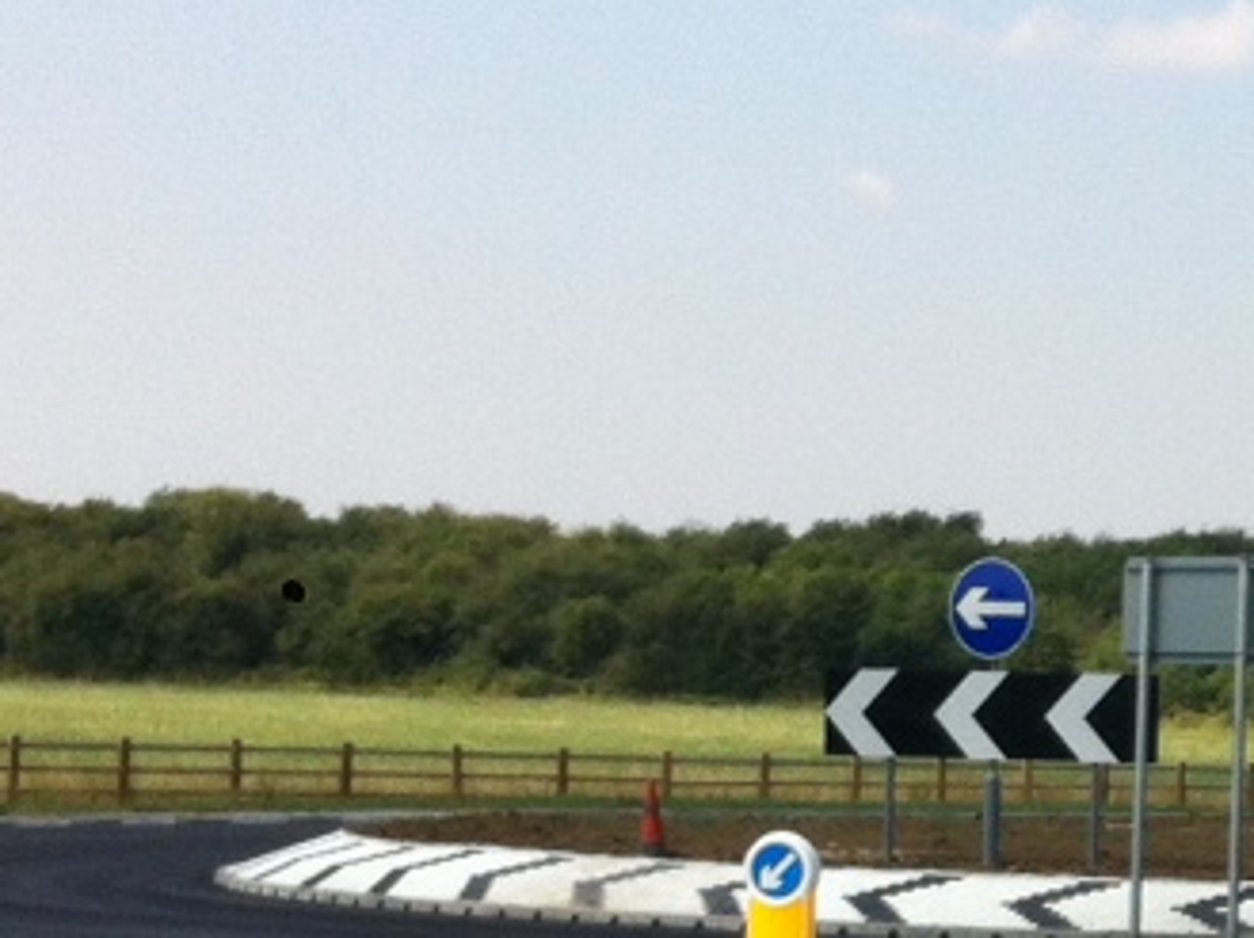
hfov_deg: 13.6
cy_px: 930
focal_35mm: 138
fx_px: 4994
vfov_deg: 10.6
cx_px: 1799
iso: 80
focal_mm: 3.85
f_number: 2.8
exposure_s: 1/1117
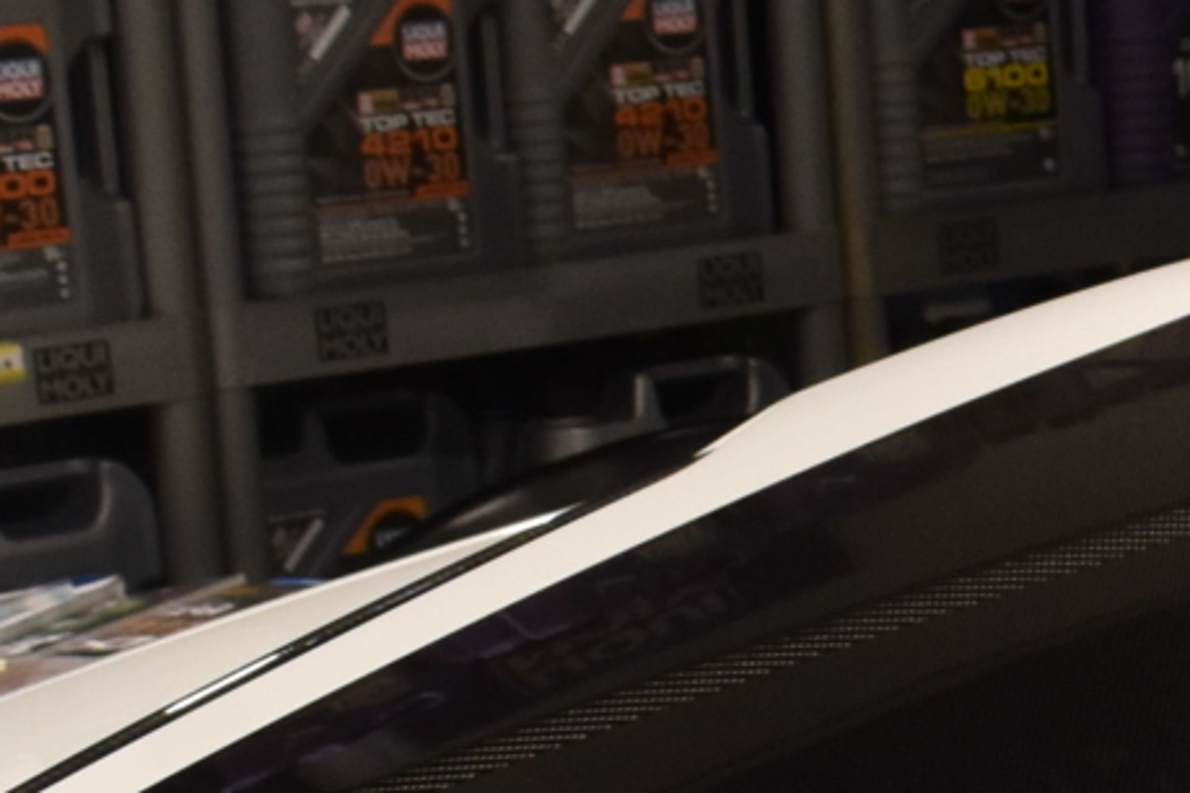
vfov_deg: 7.7
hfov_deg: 10.7
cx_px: 2398
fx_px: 5810
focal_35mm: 176
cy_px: 1059
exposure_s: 1/30
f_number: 8
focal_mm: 21
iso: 720
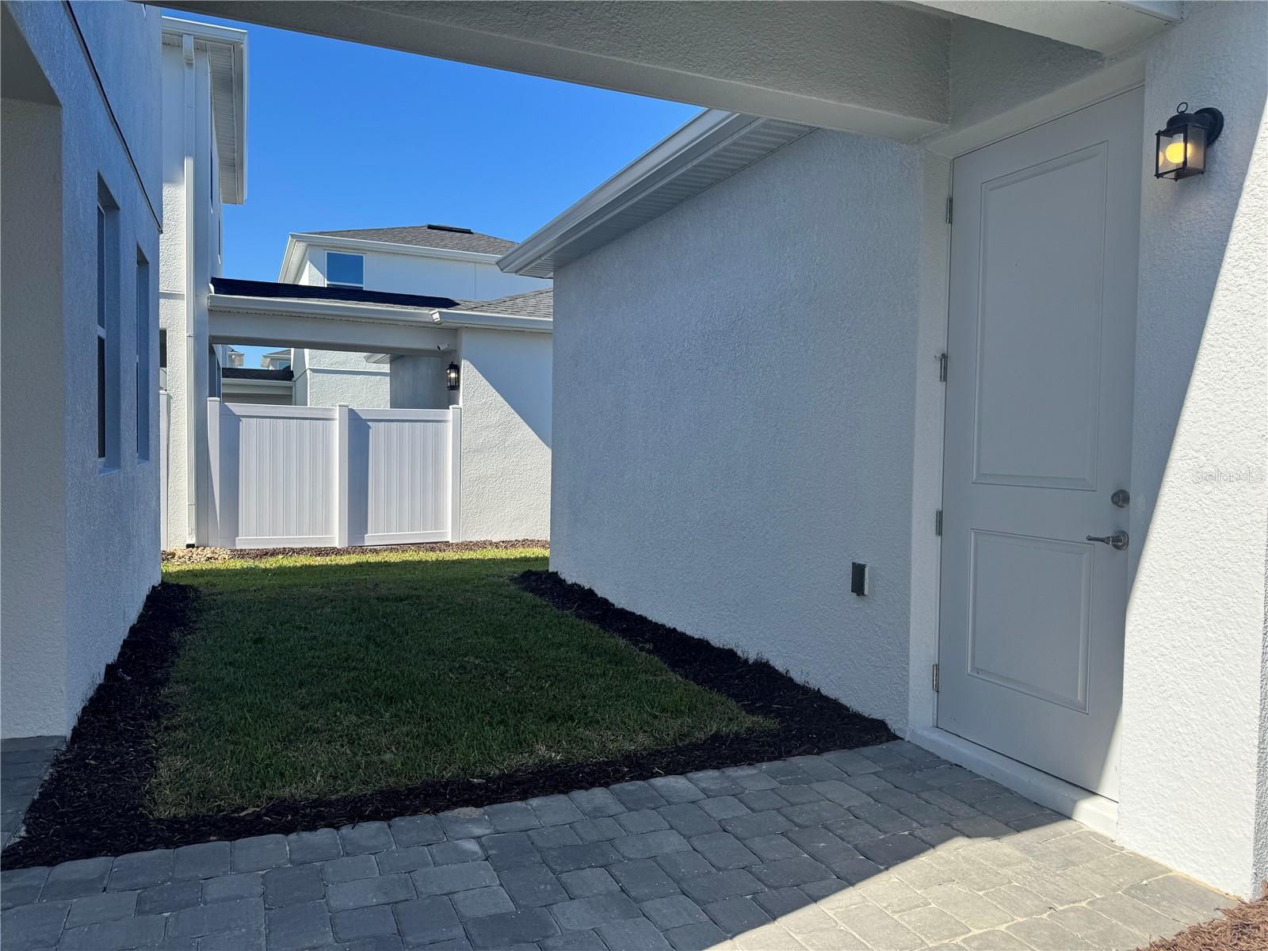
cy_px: 476
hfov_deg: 71.6
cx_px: 634
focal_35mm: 24
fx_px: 879
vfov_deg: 56.8
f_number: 1.78
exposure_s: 1/2041
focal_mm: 6.76
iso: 80
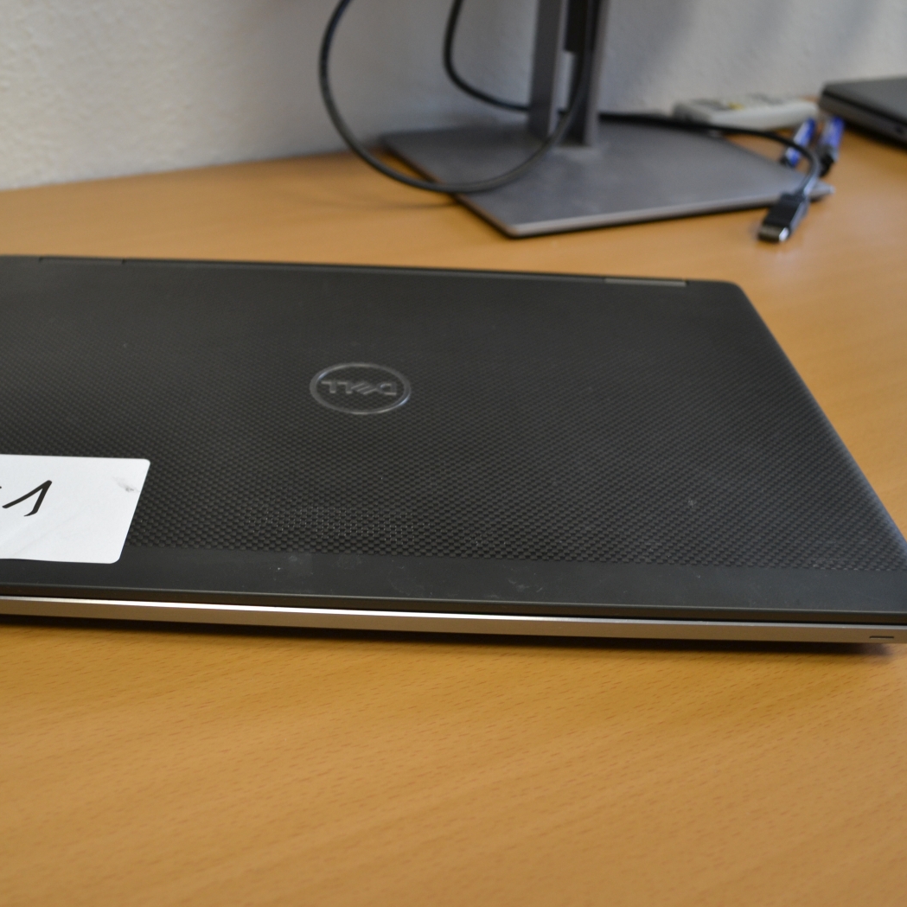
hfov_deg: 47.0
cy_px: 458
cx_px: 373
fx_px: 1038
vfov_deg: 47.2
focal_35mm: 35
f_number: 3.5
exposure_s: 1/20
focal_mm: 18
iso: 400
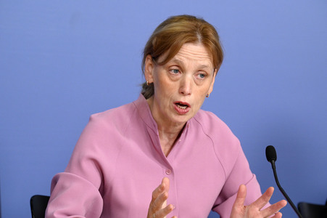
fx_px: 1815
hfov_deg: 10.3
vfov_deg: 6.9
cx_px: 164
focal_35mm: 200
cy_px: 109
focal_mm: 200
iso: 4000
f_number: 5.6
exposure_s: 1/800
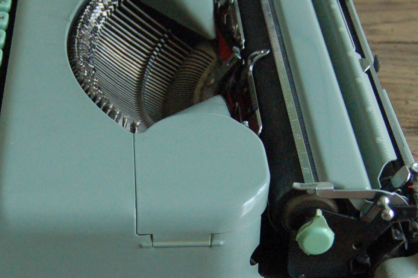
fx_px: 1083
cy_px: 211
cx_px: 123
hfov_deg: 21.7
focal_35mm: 93
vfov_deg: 14.6
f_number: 4
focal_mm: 23
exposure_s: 1/60
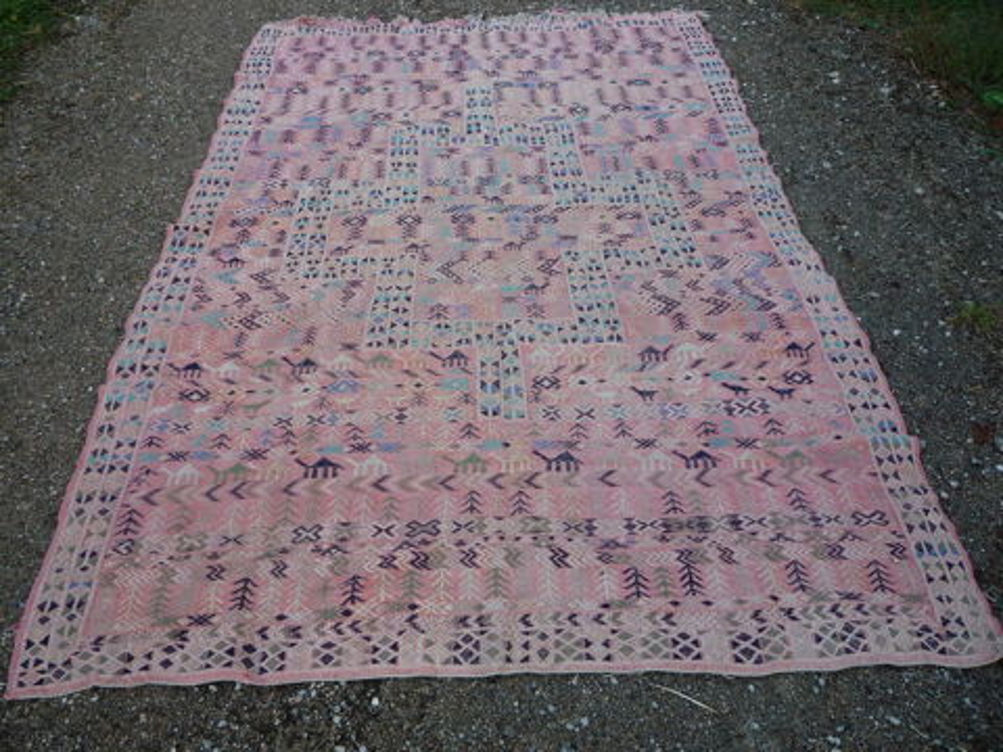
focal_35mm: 30
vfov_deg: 46.8
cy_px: 376
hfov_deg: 60.0
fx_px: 869
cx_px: 502
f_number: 3.5
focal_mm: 5.2
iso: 100
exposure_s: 1/100
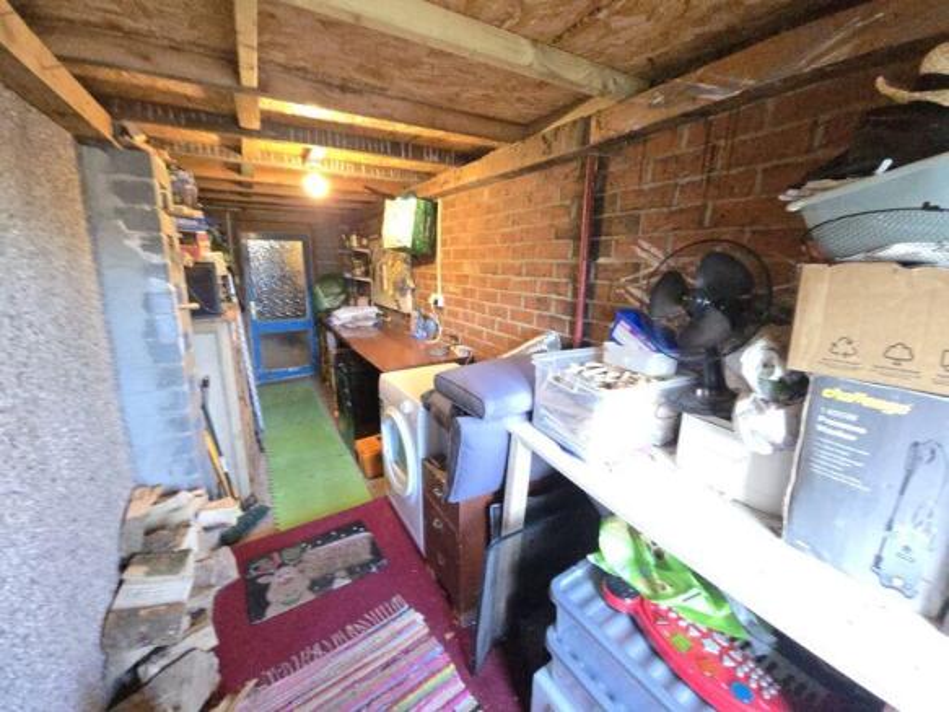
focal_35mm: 13
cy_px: 356
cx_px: 474
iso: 1250
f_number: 2.2
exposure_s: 1/40
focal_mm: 2.2
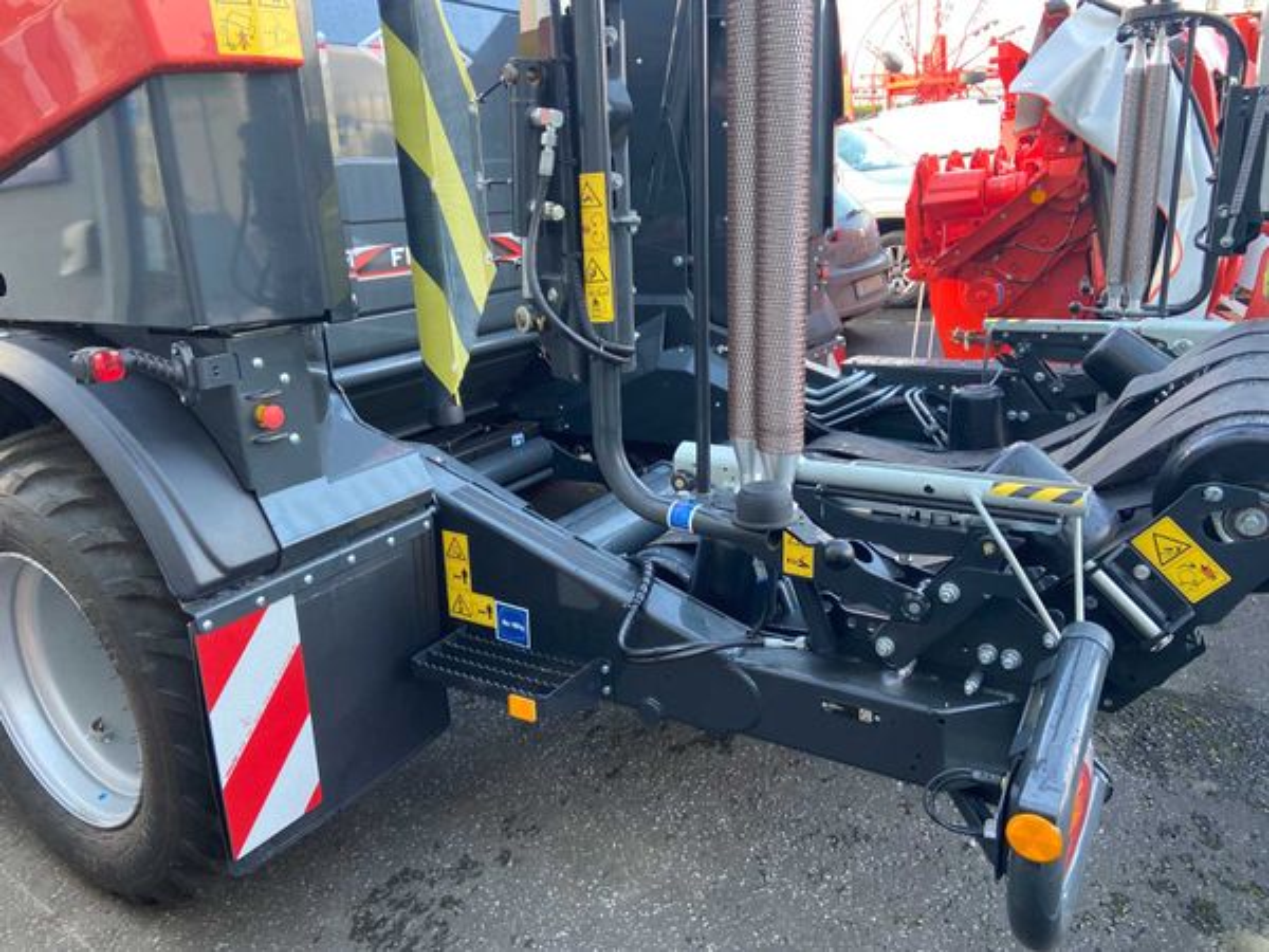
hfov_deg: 67.3
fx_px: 953
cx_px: 634
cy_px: 476
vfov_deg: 53.1
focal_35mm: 26
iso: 125
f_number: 1.8
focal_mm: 4.25
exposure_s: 1/110
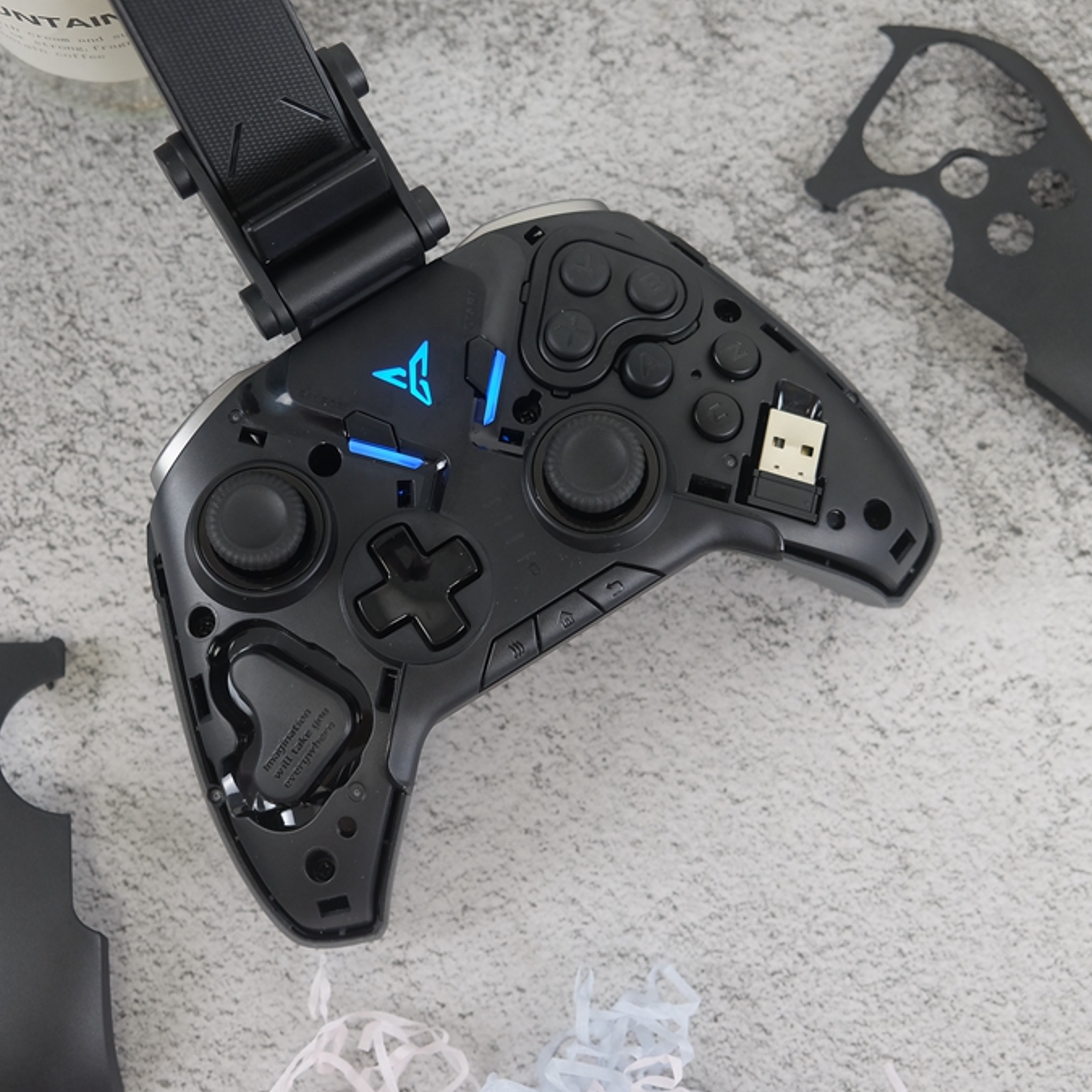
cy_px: 543
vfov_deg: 29.6
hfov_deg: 29.5
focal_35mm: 58
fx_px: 2070
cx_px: 492
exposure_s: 1/40
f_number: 3.6
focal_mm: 30.2
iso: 400
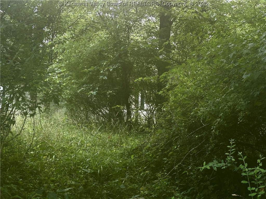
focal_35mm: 48
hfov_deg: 39.7
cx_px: 133
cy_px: 100
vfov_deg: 30.3
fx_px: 369
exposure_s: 1/121
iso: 50
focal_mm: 6.86
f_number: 1.78
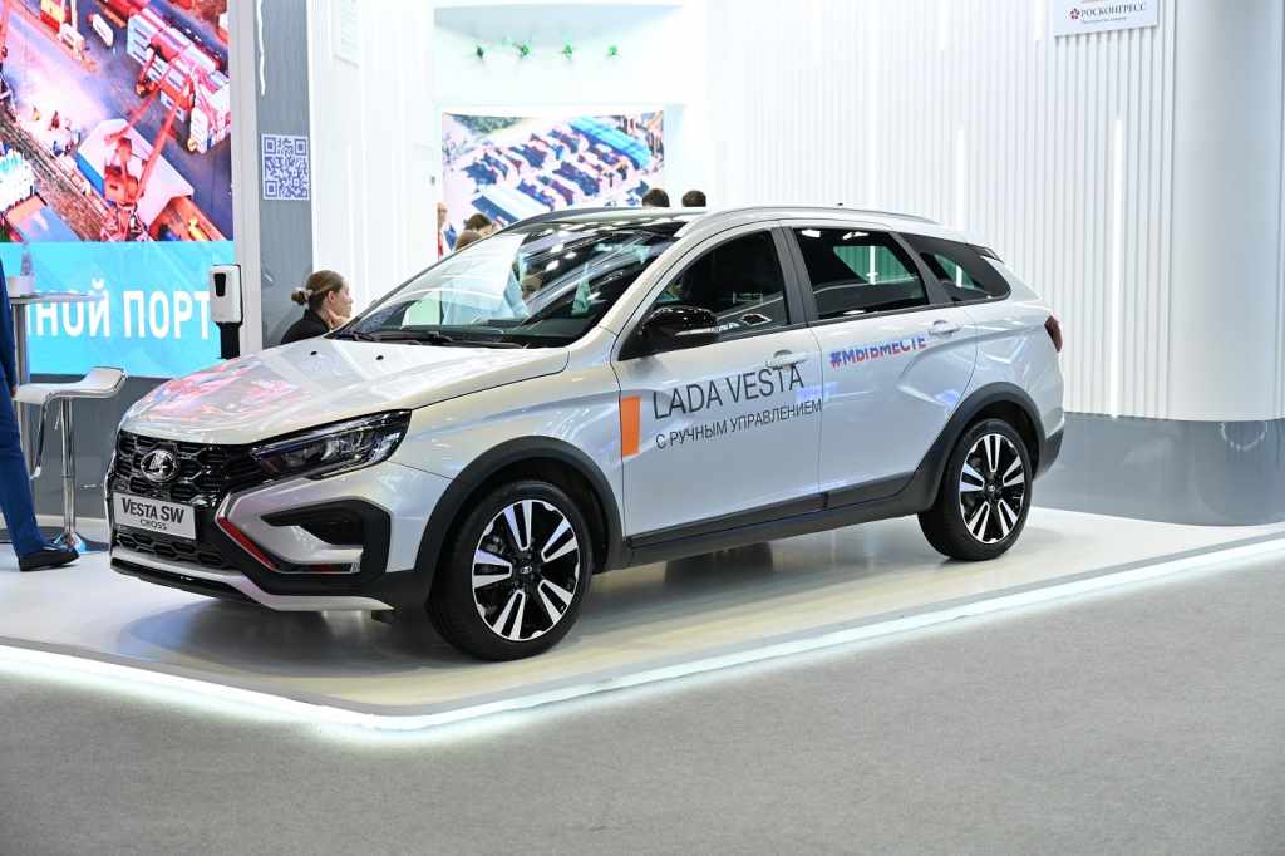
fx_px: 1820
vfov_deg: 26.5
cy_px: 428
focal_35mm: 51
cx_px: 642
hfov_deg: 38.9
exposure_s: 1/160
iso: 500
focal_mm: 51
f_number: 3.5
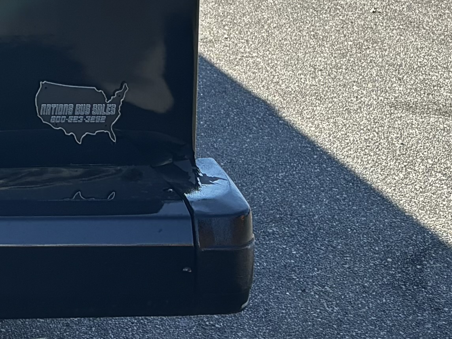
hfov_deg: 13.6
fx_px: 1698
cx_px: -365
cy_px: -339
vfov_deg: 10.5
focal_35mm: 130
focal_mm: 5.96
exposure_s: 1/581
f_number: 1.6
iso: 50
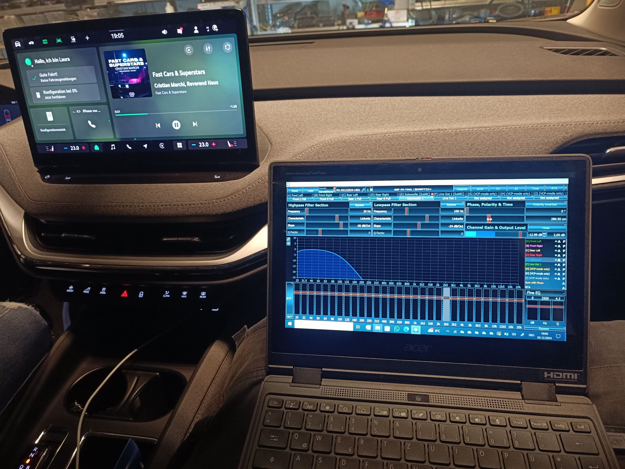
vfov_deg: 56.8
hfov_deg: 71.6
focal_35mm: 24
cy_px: 234
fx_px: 433
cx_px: 312
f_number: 1.88
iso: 871
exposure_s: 1/25
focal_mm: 5.59
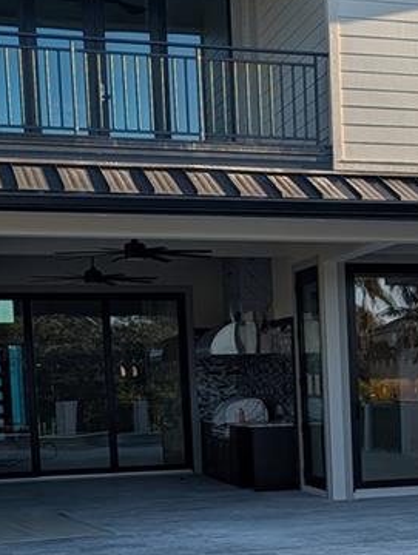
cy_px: 533
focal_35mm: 80
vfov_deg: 23.5
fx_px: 1285
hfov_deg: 17.9
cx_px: 445
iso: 18
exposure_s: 1/464
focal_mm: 6.9
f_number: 1.68
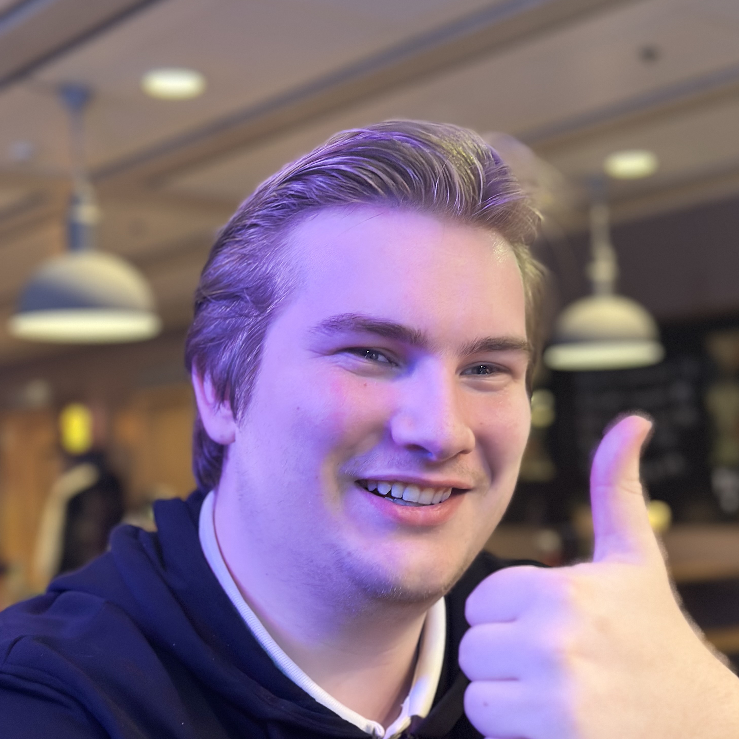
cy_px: 476
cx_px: 384
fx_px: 1425
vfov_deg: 28.9
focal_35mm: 59
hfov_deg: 29.1
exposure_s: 1/35
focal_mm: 6.86
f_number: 1.78
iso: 500
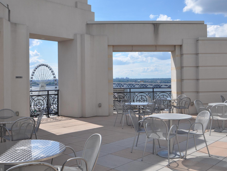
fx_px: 262
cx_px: 107
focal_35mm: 40
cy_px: 86
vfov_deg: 36.0
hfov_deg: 46.8
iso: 200
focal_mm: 24
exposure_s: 1/400
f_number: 10
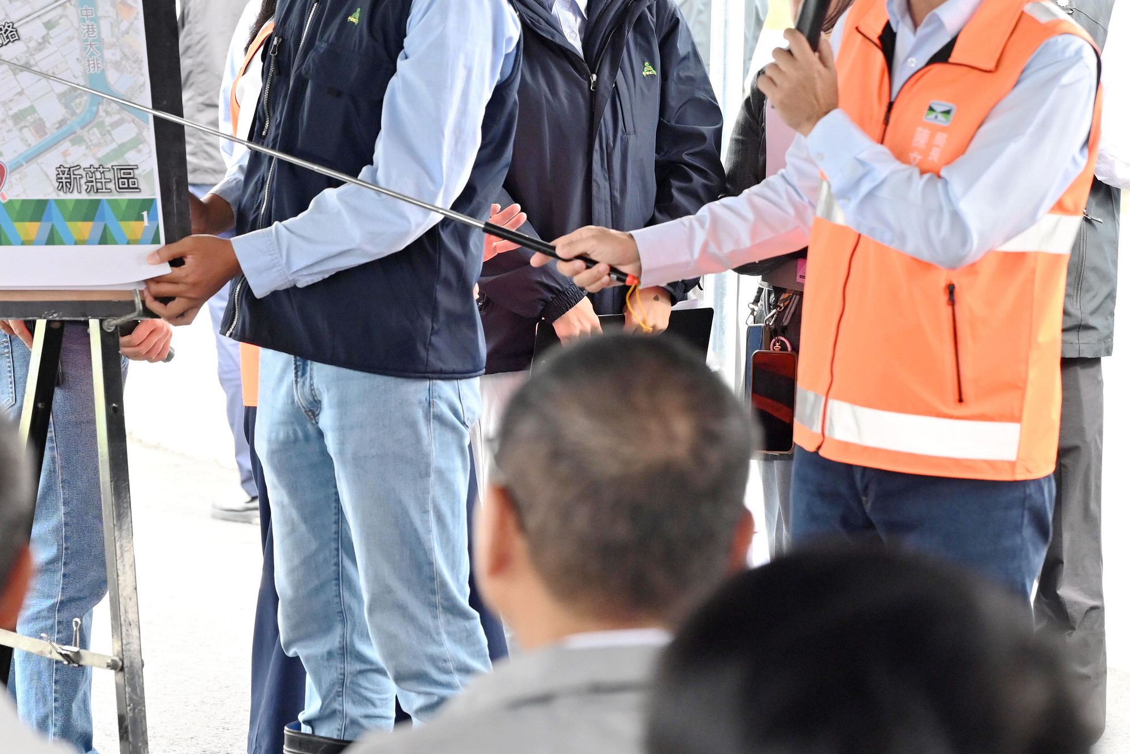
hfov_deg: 12.7
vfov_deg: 8.4
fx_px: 5085
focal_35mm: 162
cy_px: 96
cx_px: 395
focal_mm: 79
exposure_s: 1/500
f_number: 4.5
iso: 1000
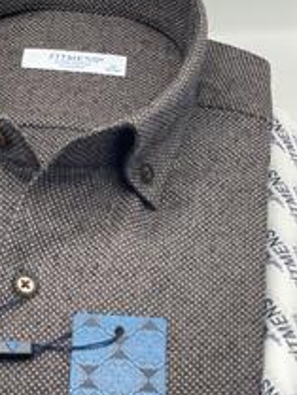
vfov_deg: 19.1
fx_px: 1177
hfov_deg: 14.3
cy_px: 194
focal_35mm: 103
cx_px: 61
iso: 25
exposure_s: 1/122
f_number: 2
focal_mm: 6
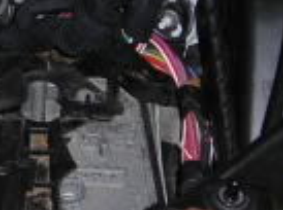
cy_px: -37
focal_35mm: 178
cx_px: -81
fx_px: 1451
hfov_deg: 10.9
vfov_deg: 8.2
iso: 50
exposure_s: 1/60.1
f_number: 3.2
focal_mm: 6.3
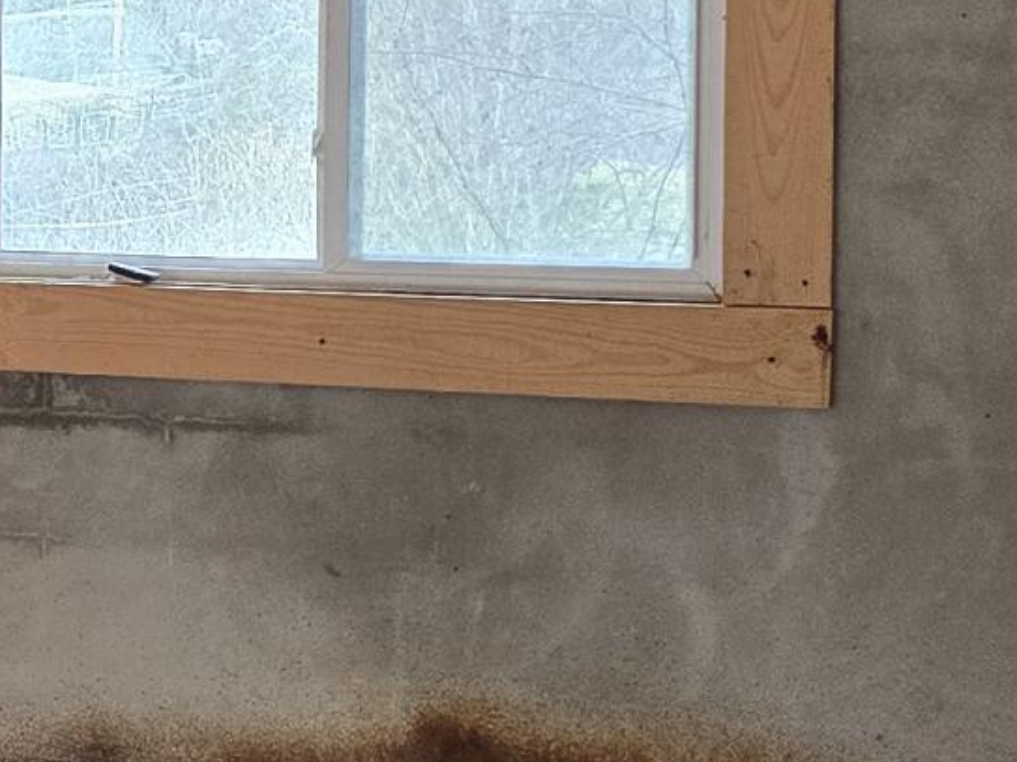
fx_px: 3730
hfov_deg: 13.4
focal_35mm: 127
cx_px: -987
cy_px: 110
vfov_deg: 11.6
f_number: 1.7
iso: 200
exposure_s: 1/180
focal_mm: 6.3
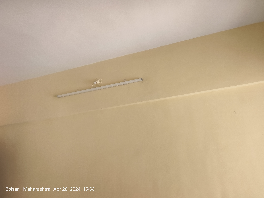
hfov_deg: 73.9
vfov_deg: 58.9
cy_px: 99
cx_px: 132
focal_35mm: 23
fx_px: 175
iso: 523
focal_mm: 5.5
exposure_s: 1/100
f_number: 1.75
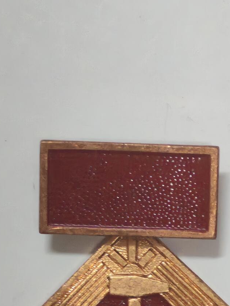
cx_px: 241
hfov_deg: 10.1
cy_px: 295
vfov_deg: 13.5
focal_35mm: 145
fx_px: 1285
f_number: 1.95
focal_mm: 5.52
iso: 640
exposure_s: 1/33
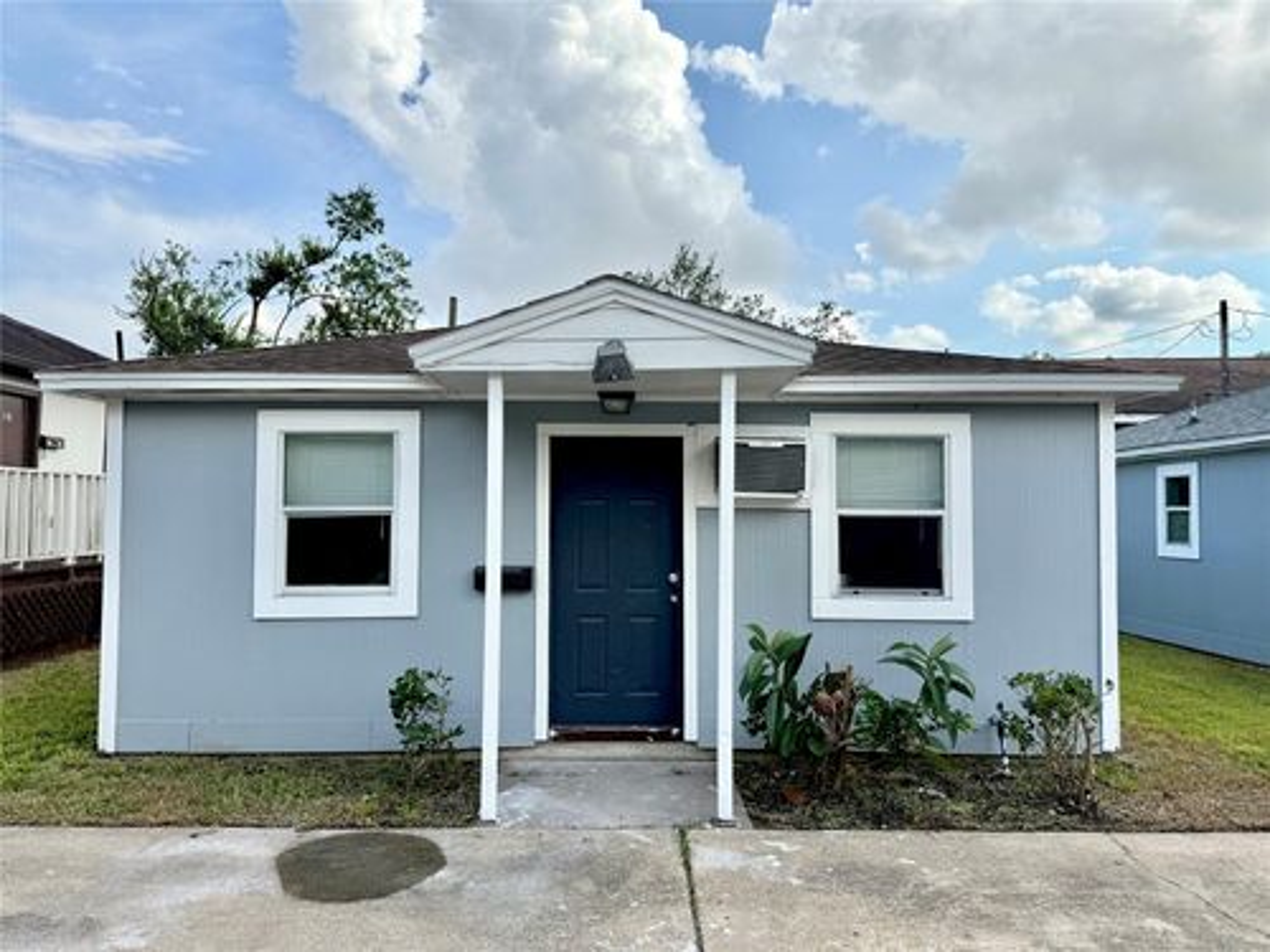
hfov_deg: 71.6
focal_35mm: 24
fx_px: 881
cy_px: 476
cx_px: 635
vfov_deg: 56.8
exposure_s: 1/3584
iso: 80
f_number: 1.78
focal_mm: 6.76
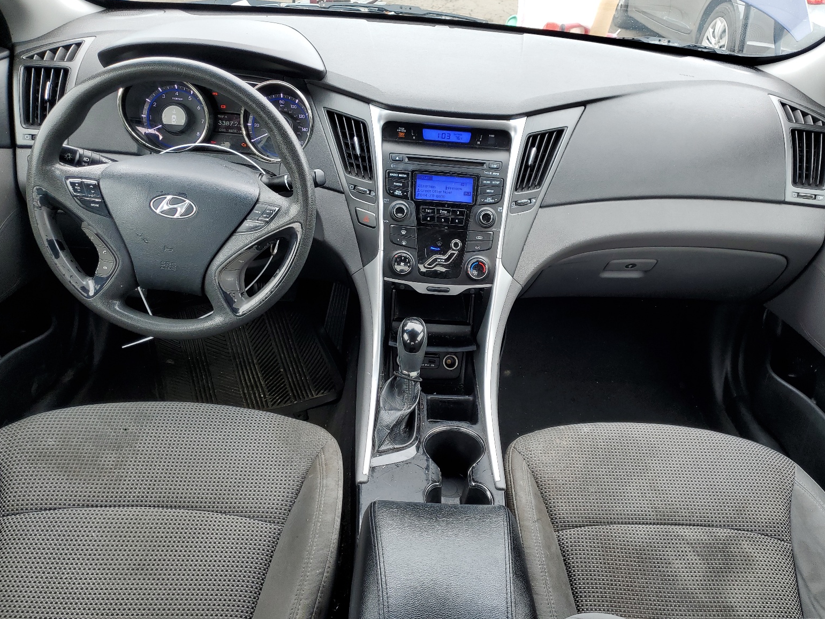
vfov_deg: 51.4
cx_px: 422
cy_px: 299
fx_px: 644
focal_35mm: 27
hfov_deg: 65.3
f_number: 1.5
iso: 50
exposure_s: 1/139
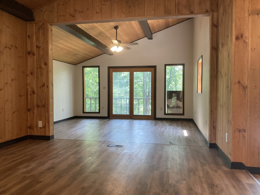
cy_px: 98
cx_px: 130
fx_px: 210
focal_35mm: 28
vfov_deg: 49.8
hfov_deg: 63.4
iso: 125
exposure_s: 1/60
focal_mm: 3.99
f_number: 1.8
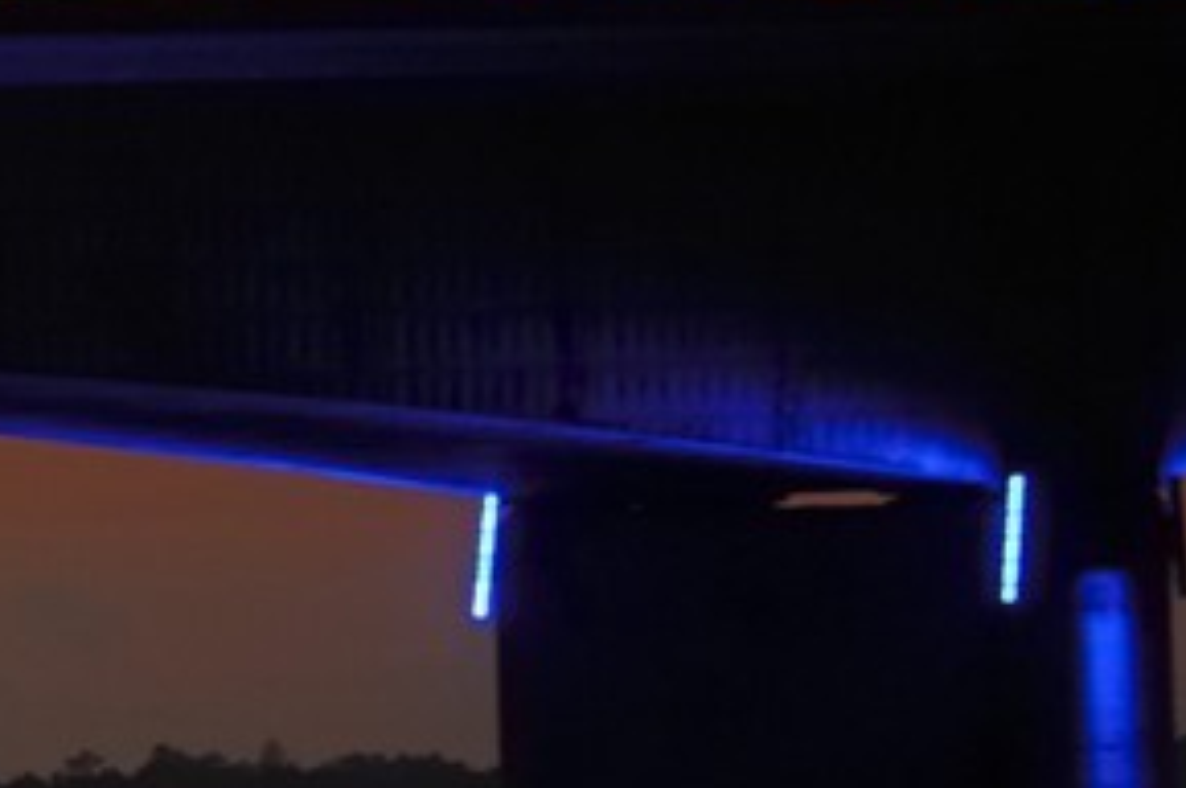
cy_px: 222
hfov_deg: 2.1
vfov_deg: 1.4
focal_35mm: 995
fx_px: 32742
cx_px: -1880
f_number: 4.5
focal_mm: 120
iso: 100
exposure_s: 1/4
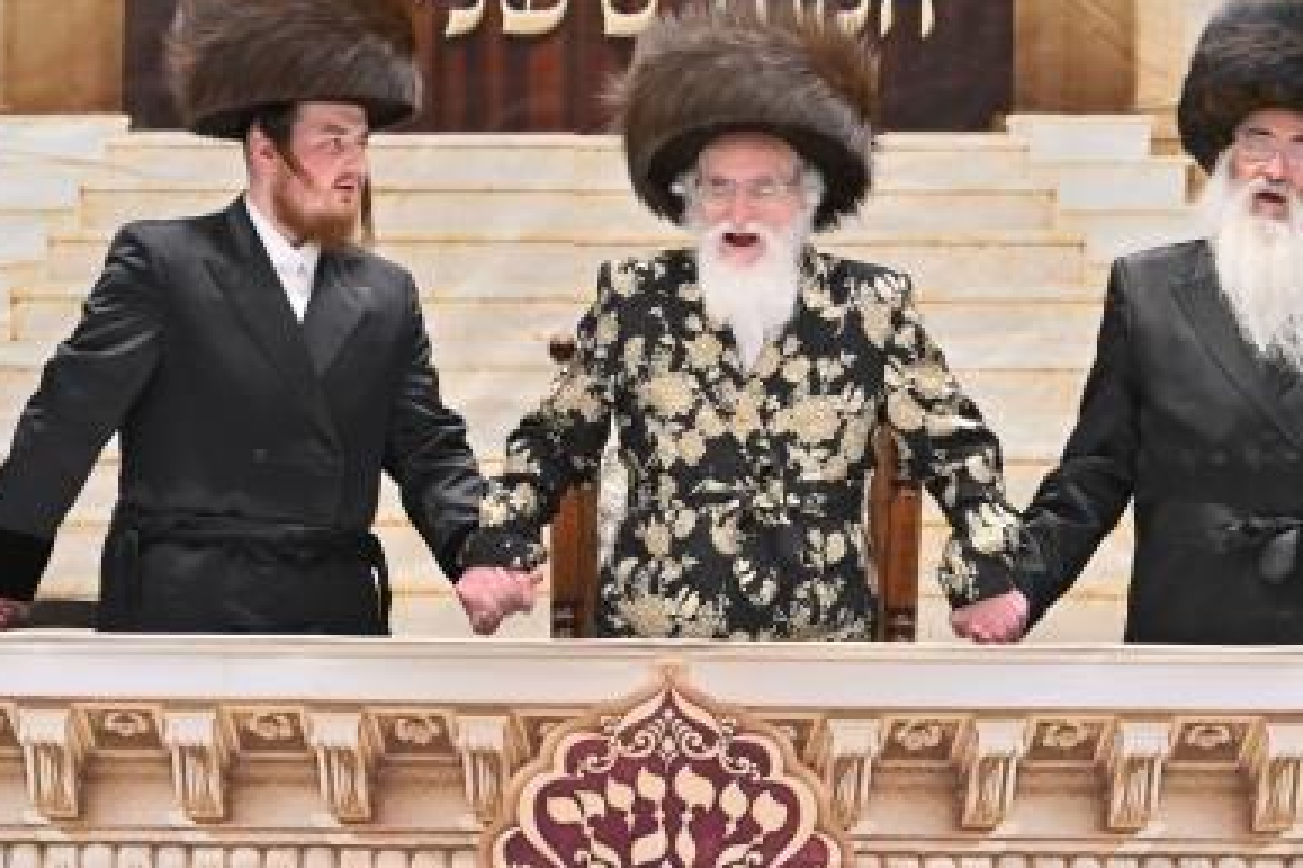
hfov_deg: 8.2
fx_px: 9117
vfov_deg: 5.4
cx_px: 898
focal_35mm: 252
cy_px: 306
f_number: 2.8
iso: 250
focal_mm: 95
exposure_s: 1/250
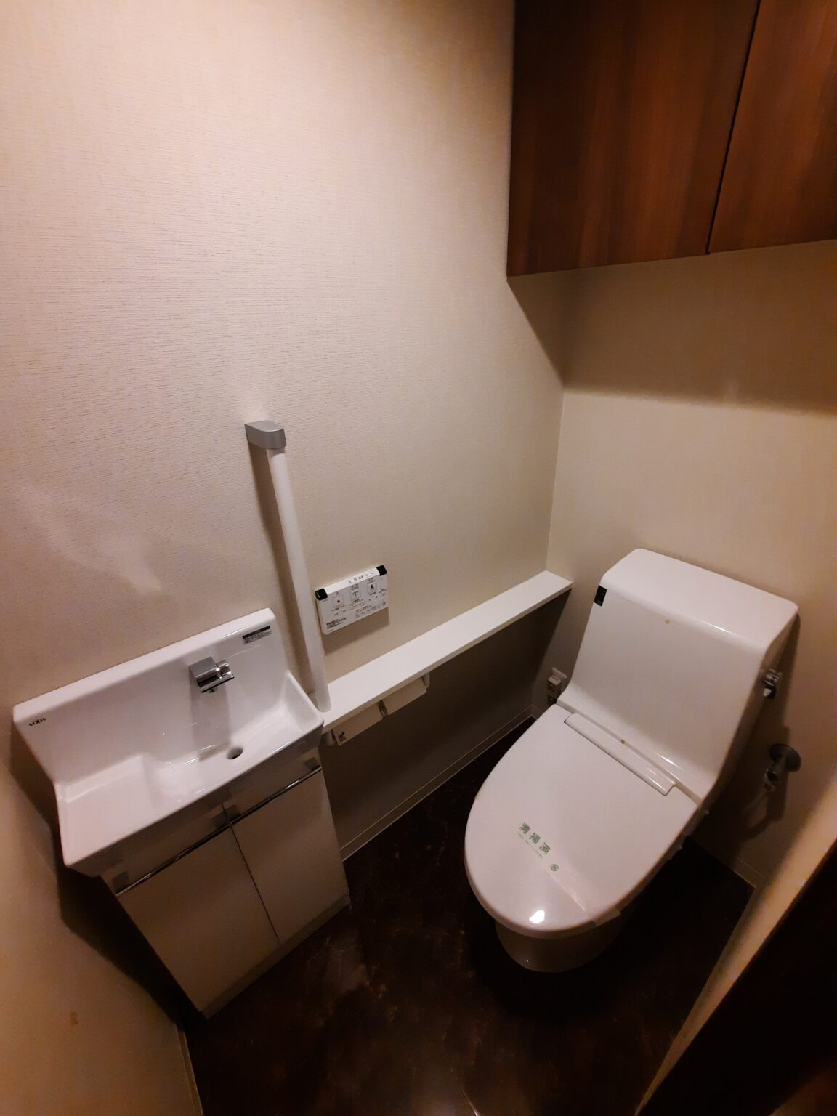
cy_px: 558
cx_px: 418
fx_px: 419
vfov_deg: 106.2
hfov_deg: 89.9
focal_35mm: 13
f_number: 2.2
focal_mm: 1.74
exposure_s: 1/50
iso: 200
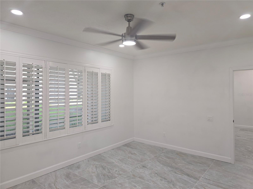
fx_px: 168
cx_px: 126
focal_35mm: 23
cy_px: 94
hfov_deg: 73.9
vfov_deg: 58.9
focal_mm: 6.3
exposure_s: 1/60
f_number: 1.7
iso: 64
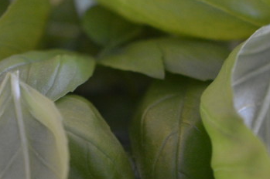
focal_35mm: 176
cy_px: 204
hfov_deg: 11.7
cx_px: 135
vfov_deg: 7.7
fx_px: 1319
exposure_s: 1/60
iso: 900
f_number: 3
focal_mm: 40
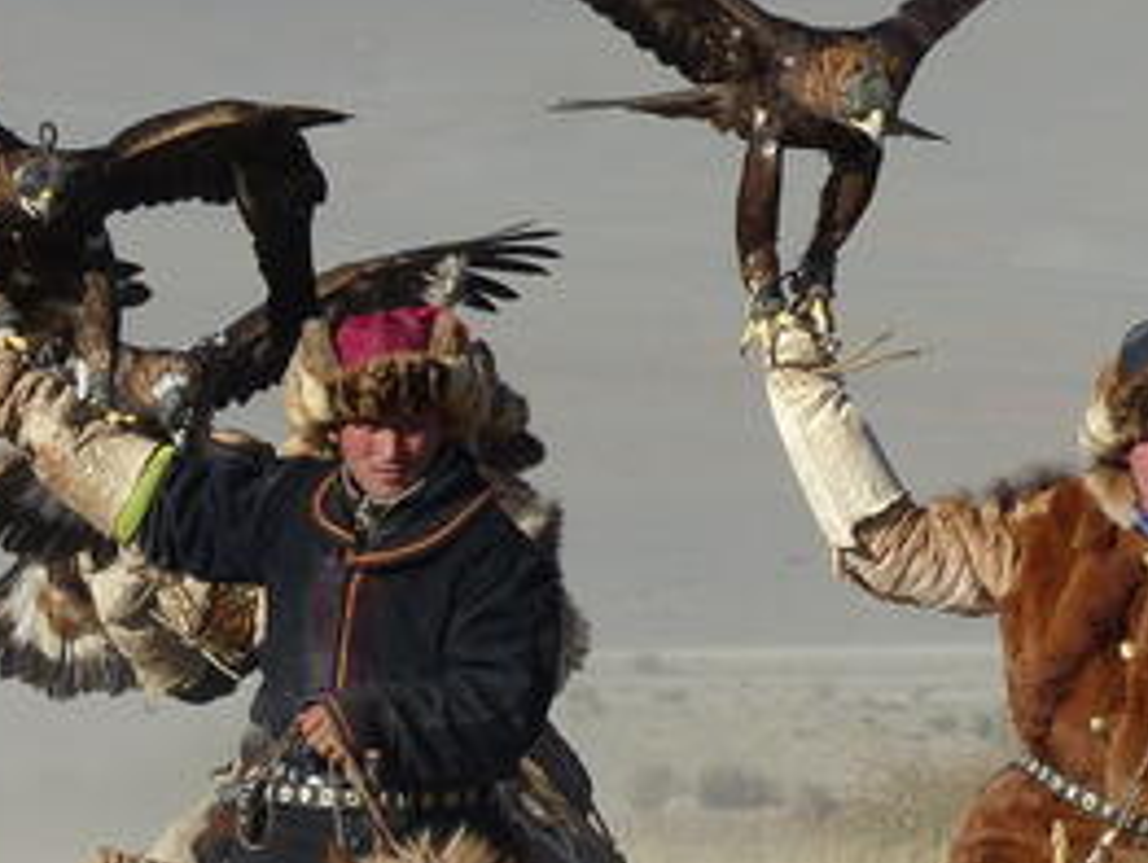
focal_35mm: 802
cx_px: -66
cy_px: 565
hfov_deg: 2.5
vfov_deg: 1.9
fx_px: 26622
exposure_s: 1/1000
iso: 100
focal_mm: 47.4
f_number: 4
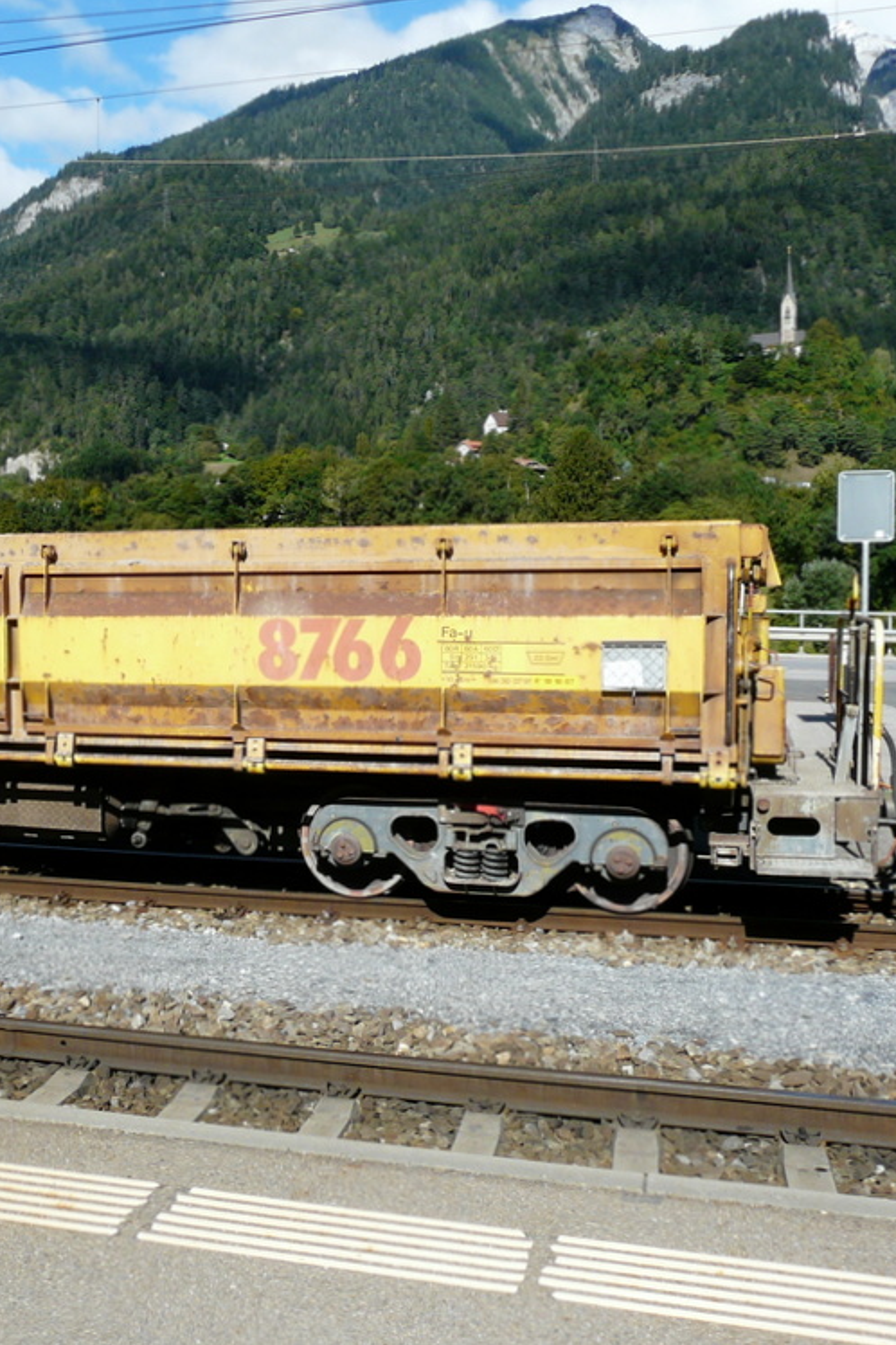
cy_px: 673
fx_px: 1456
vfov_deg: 49.6
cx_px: 173
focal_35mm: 39
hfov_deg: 33.2
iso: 100
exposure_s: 1/400
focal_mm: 4.6
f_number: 5.6
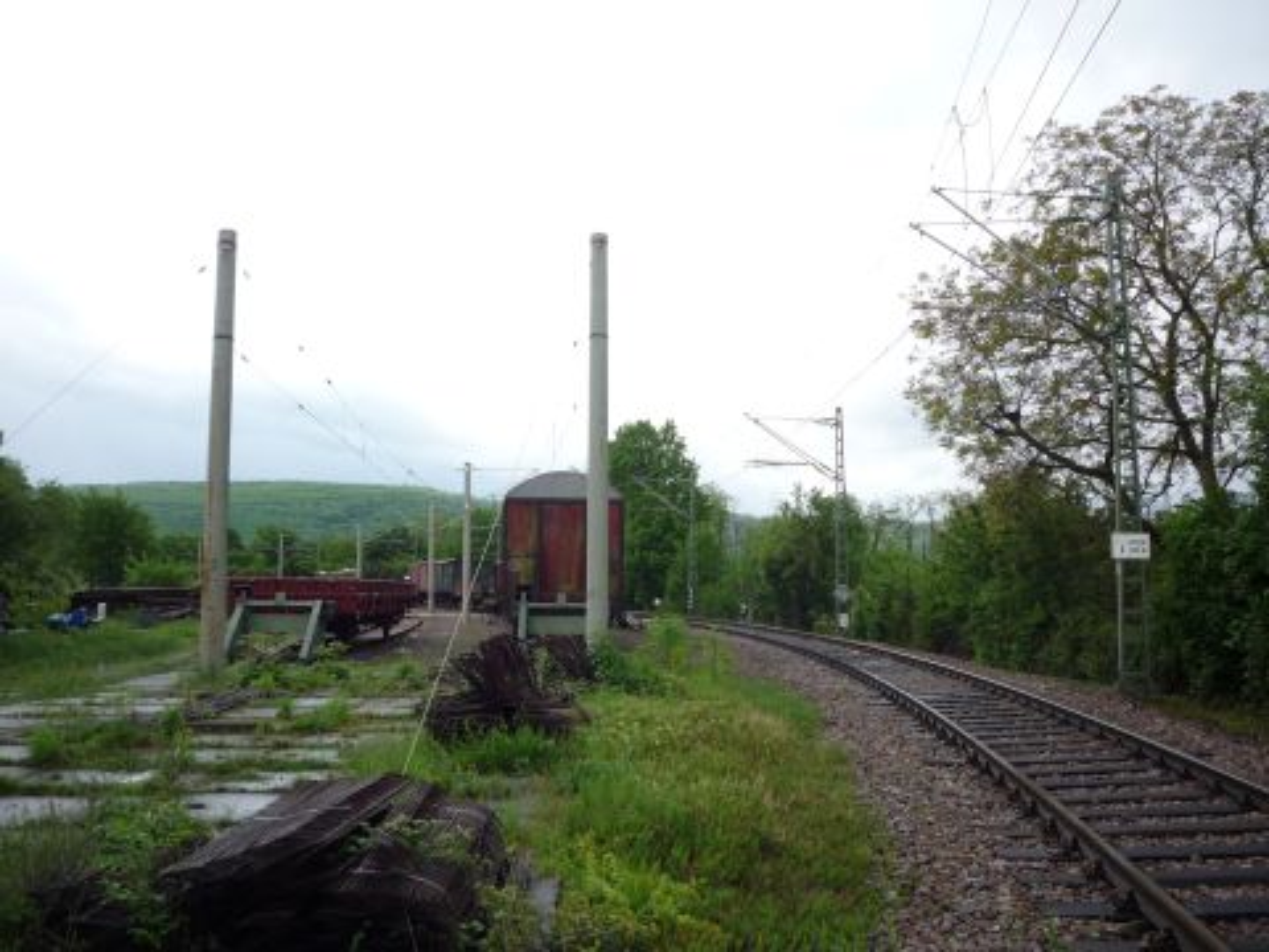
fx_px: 1173
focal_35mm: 32
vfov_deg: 44.2
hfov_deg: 56.8
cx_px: 634
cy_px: 476
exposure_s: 1/160
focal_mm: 5.2
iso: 100
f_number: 4
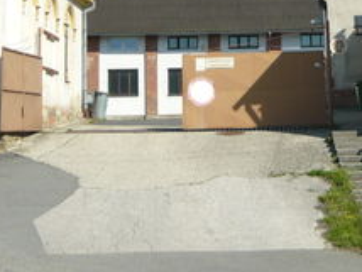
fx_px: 1026
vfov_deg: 14.3
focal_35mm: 98
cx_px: 225
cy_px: -109
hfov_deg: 20.0
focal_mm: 5.5
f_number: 8
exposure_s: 1/200
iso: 100
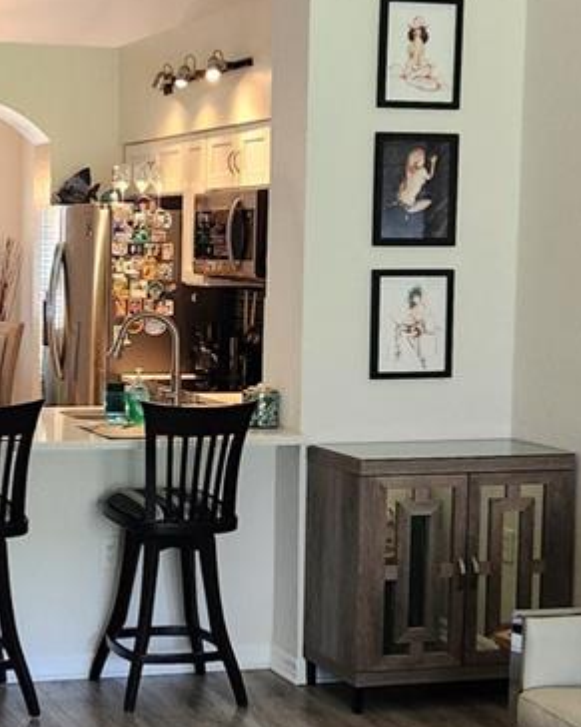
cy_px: 354
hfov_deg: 20.0
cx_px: -12
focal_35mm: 74
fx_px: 1591
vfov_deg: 25.7
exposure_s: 1/120
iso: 400
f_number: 1.8
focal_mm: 5.4
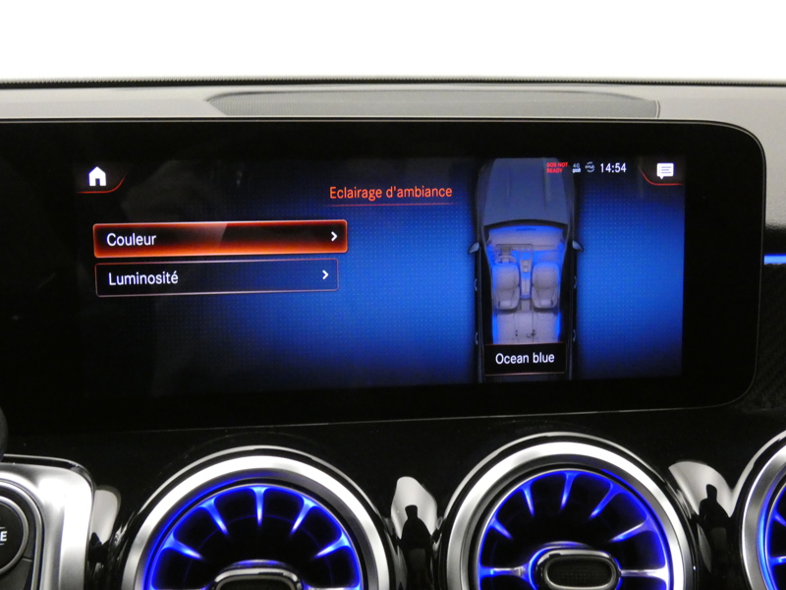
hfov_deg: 45.8
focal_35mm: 41
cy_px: 295
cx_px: 393
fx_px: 931
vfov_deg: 35.1
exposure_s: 1/15
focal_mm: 7.3
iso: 1600
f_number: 3.6
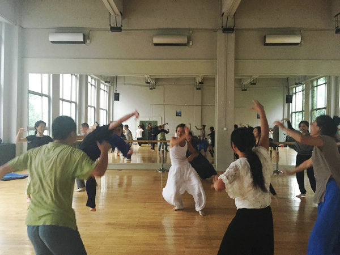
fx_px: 285
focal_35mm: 29
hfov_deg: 61.7
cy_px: 128
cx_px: 170
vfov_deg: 48.2
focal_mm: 4.15
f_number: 2.2
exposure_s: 1/24
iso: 250
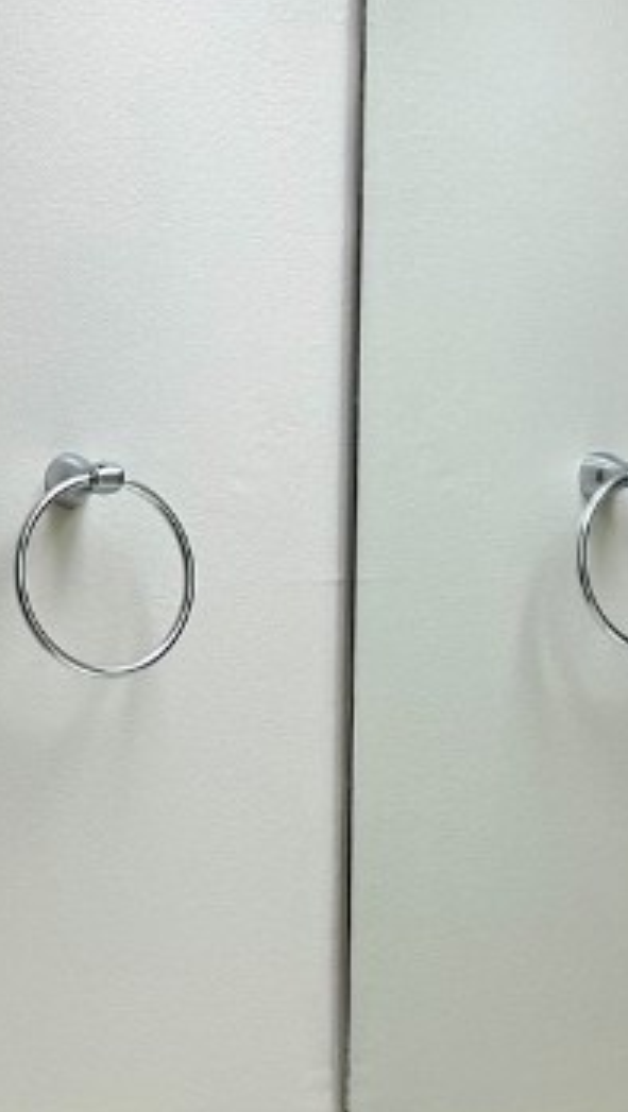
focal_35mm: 83
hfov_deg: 14.1
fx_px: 2451
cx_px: -172
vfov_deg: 25.3
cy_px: 841
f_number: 1.5
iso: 50
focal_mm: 5.7
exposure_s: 1/120
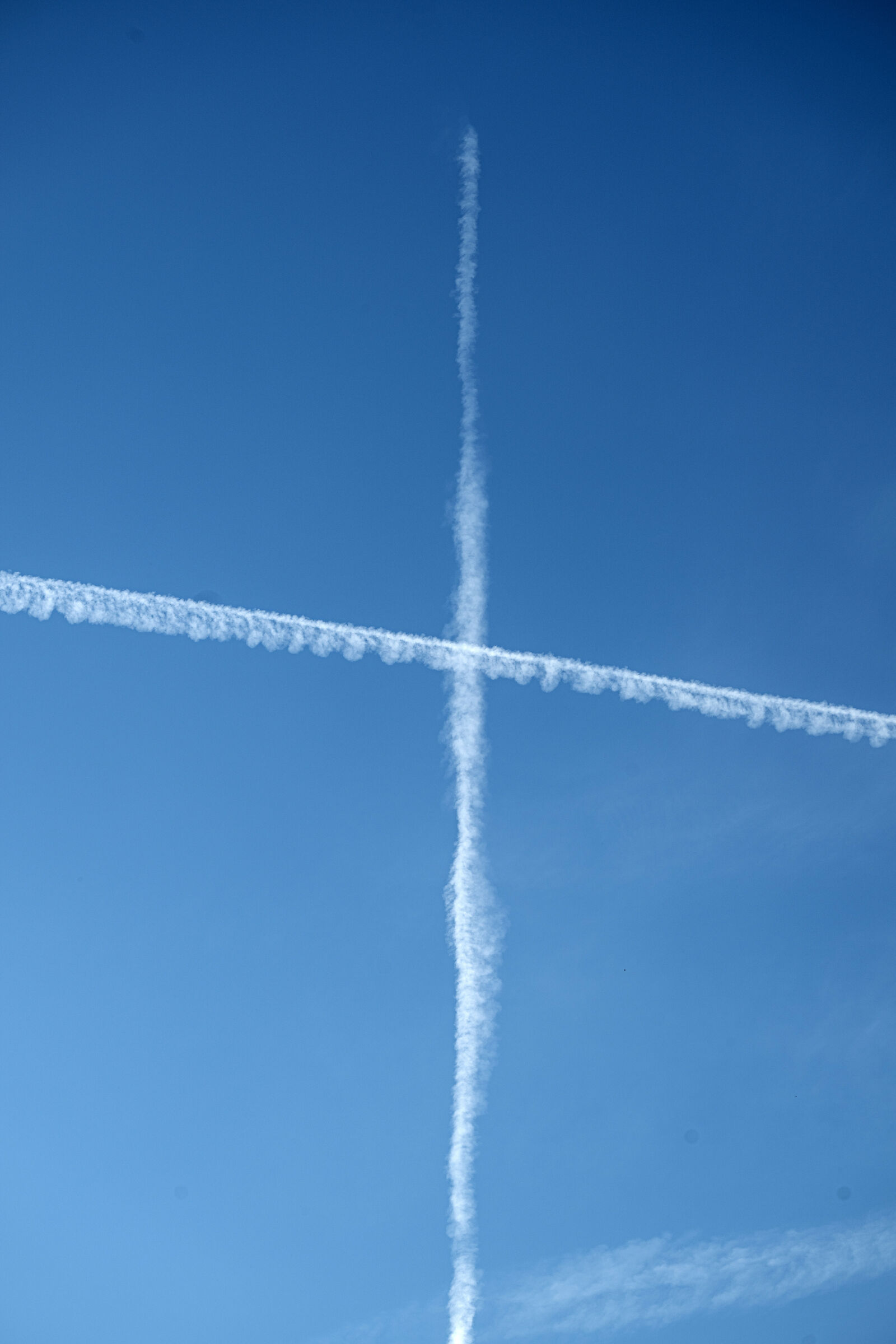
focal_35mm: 100
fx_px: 3733
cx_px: 448
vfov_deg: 20.4
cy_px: 672
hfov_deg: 13.7
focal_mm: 100
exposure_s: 1/800
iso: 100
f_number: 7.1
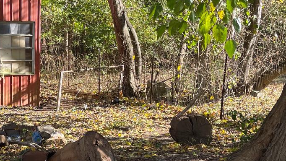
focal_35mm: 85
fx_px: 645
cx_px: 17
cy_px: 117
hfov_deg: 24.2
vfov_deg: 14.2
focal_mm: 5.1
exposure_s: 1/374
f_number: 1.6
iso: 32
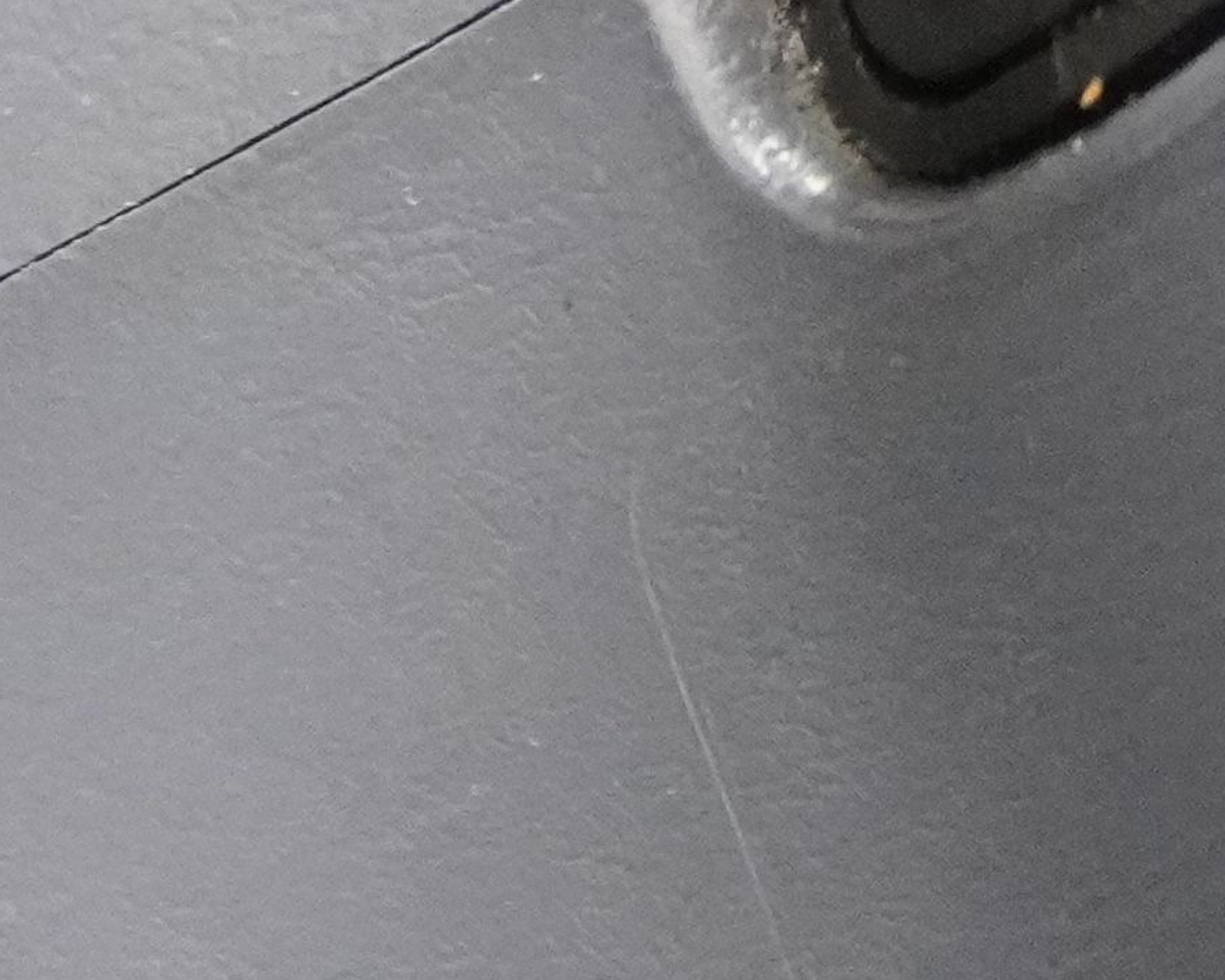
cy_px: 1294
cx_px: -2516
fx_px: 10665
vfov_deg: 5.2
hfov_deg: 6.1
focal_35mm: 294
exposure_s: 1/50
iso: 5000
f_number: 5
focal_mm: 31
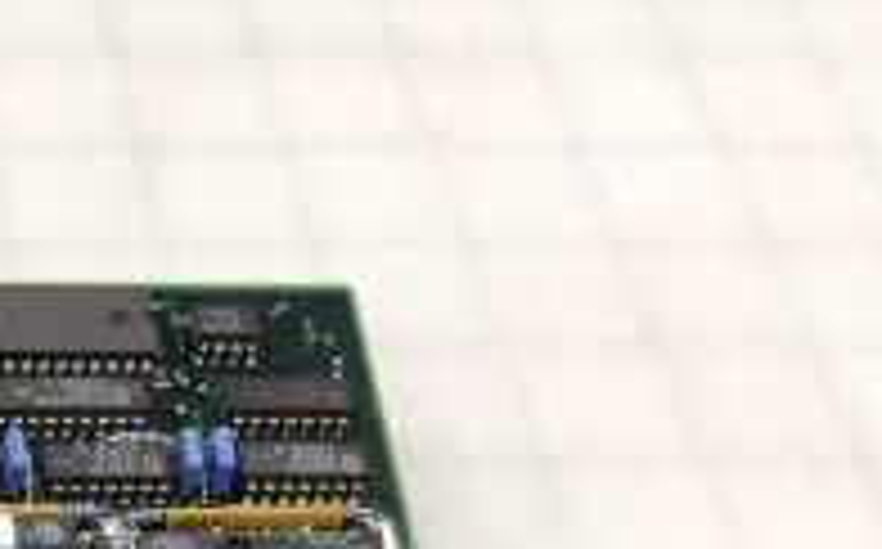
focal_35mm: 107
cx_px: -392
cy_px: 994
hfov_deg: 17.7
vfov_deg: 11.3
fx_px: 2569
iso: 32
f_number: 2.4
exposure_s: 1/24
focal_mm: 3.3
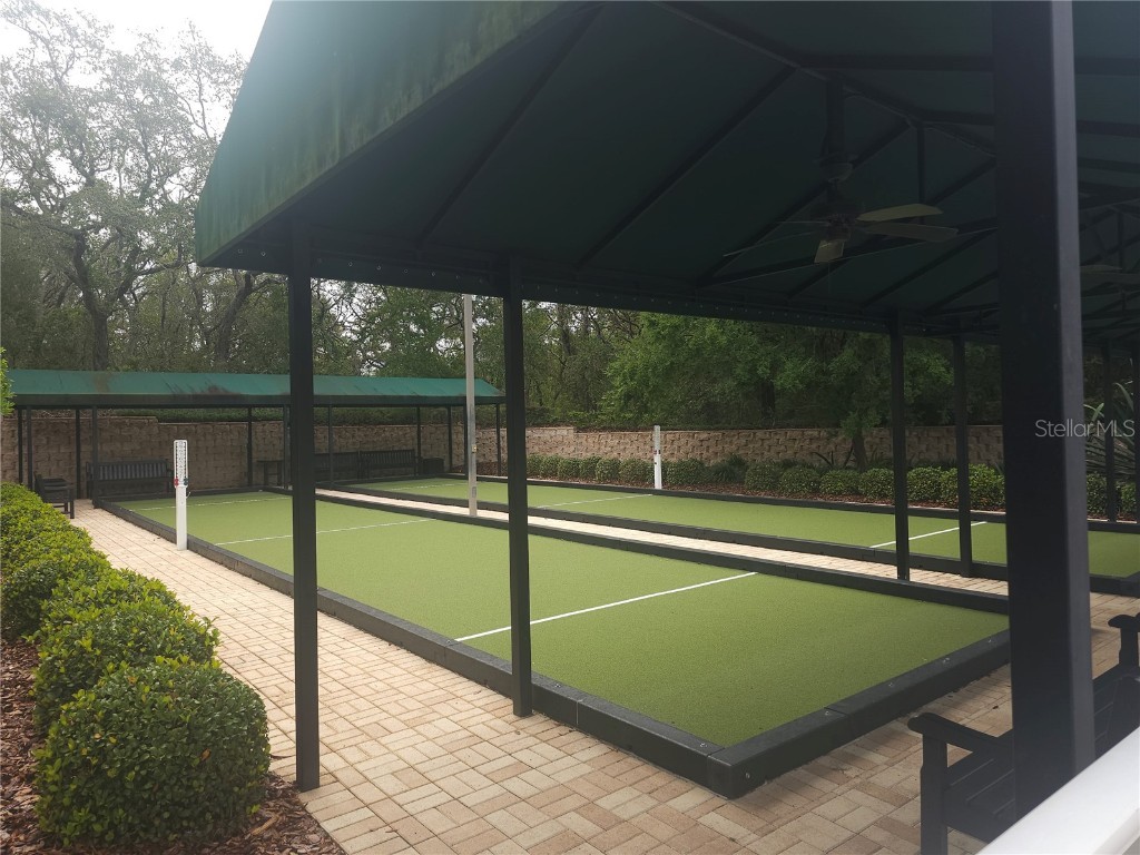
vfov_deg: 58.9
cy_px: 428
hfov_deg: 73.9
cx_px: 570
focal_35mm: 23
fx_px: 757
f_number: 1.7
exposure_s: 1/152
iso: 10
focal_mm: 6.3
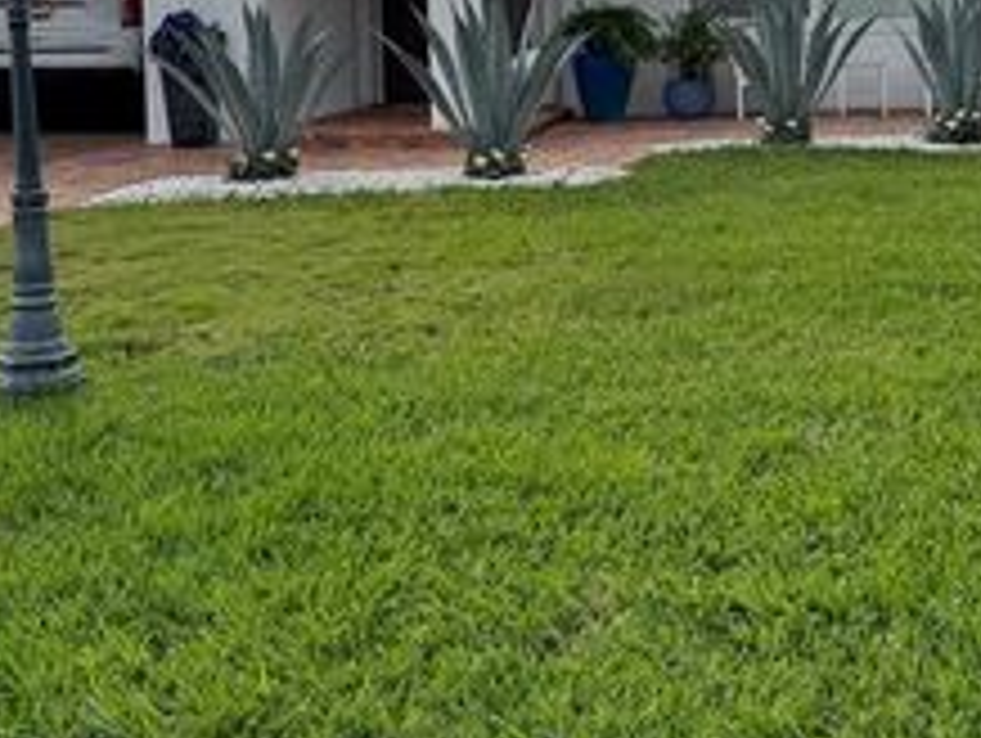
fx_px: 1560
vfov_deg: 26.0
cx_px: 634
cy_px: 119
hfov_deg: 34.6
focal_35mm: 55
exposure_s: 1/5814
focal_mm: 6.76
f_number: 1.78
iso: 80
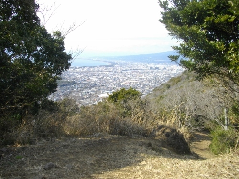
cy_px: 90
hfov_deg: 56.8
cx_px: 120
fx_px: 221
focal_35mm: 32
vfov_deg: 44.2
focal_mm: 5.7
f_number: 2.9
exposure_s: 1/800
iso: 100
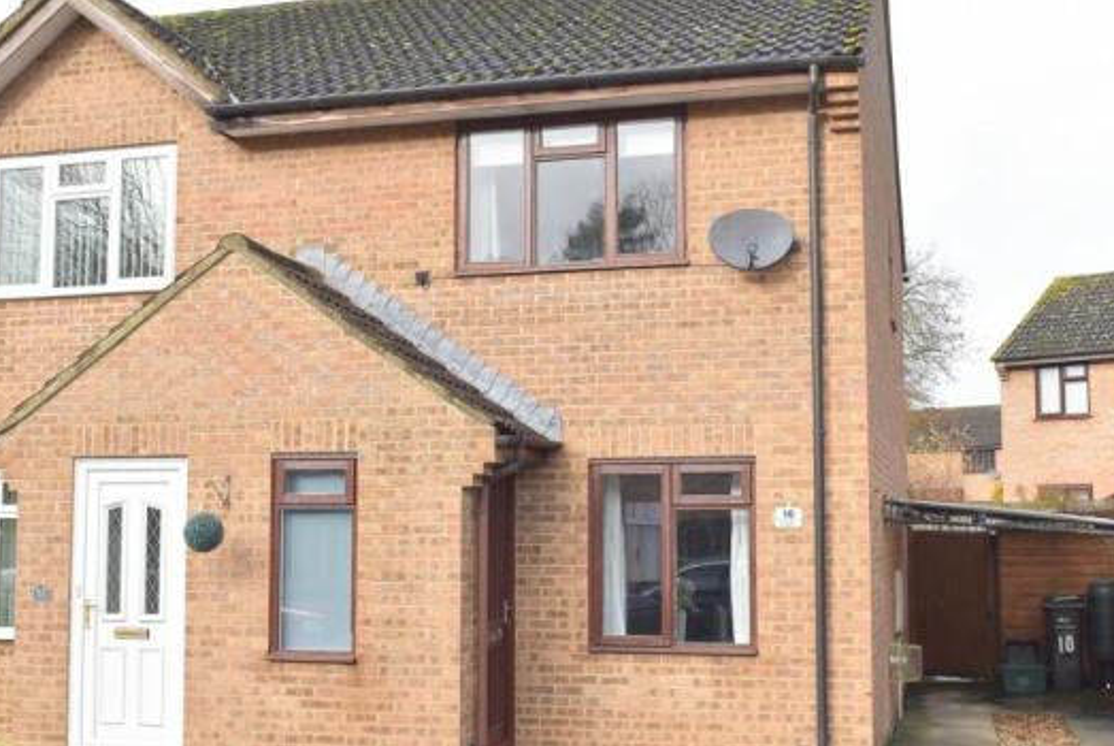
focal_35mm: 45
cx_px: 584
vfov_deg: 29.9
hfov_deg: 43.5
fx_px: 1394
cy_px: 395
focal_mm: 24
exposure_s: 1/100
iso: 100
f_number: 6.3
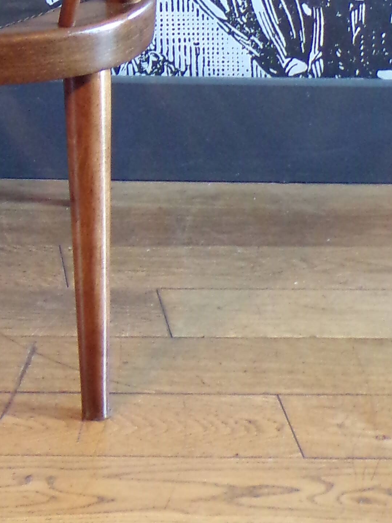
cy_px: -258
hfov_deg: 12.1
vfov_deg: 15.3
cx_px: -100
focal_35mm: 119
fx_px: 1797
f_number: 3.3
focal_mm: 6.6
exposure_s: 1/17
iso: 344
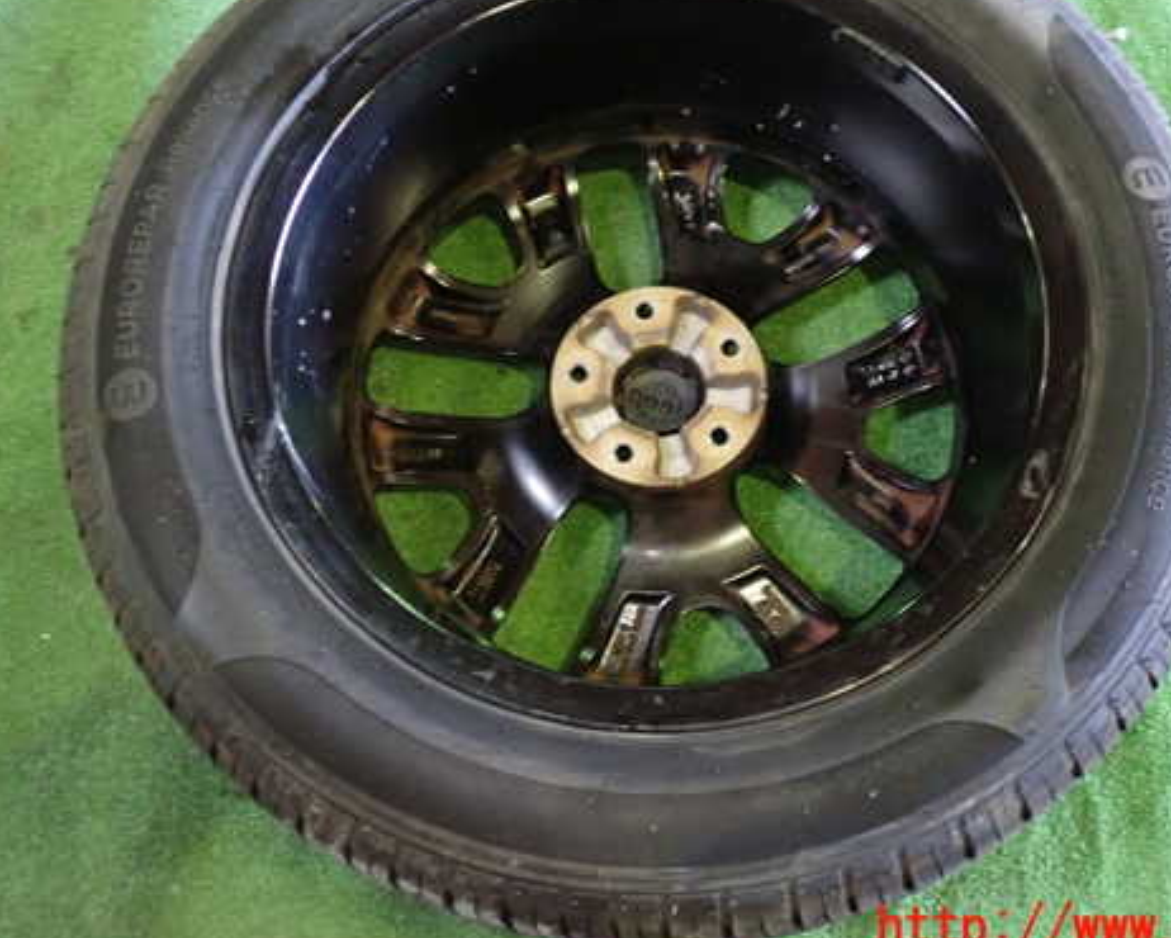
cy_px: 390
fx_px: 1318
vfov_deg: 39.1
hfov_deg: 47.7
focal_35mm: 38
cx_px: 689
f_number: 2.3
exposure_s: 1/25
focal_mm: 5.4
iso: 800
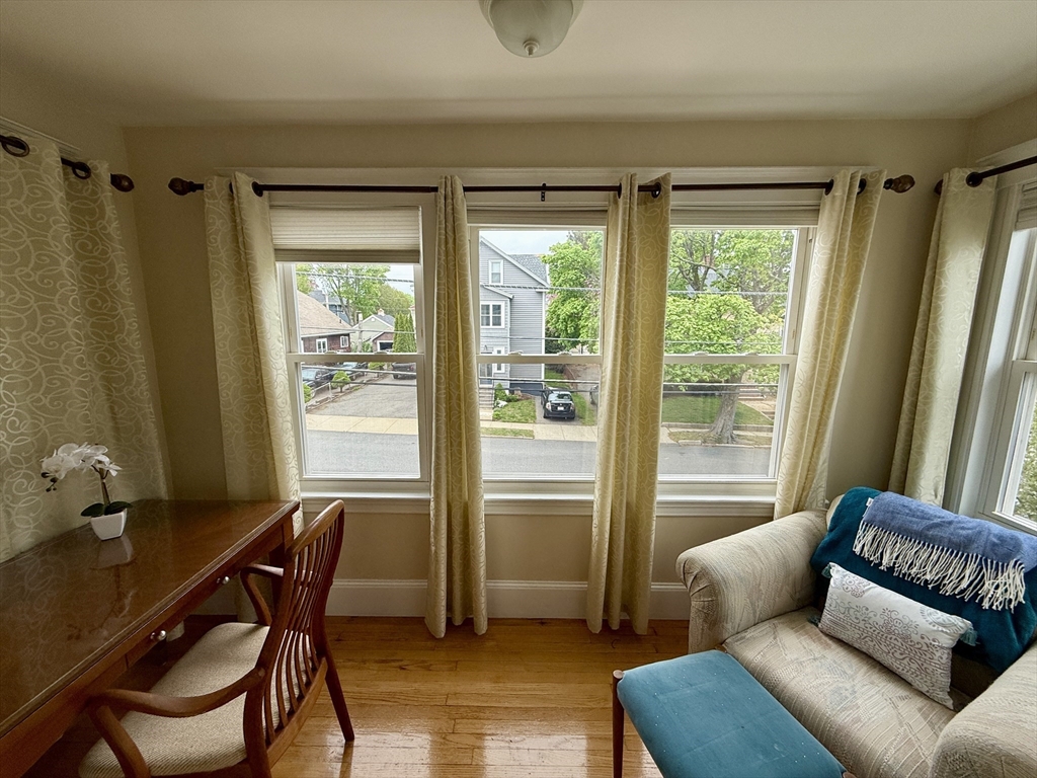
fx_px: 419
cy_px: 389
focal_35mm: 14
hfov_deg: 102.1
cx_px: 518
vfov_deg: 85.7
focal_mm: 2.22
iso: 64
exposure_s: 1/400
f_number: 2.2
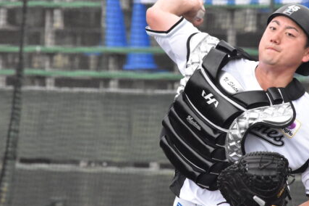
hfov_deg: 3.5
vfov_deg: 2.3
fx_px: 5103
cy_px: 96
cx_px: 164
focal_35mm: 595
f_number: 11
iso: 10000
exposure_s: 1/4000
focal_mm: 300
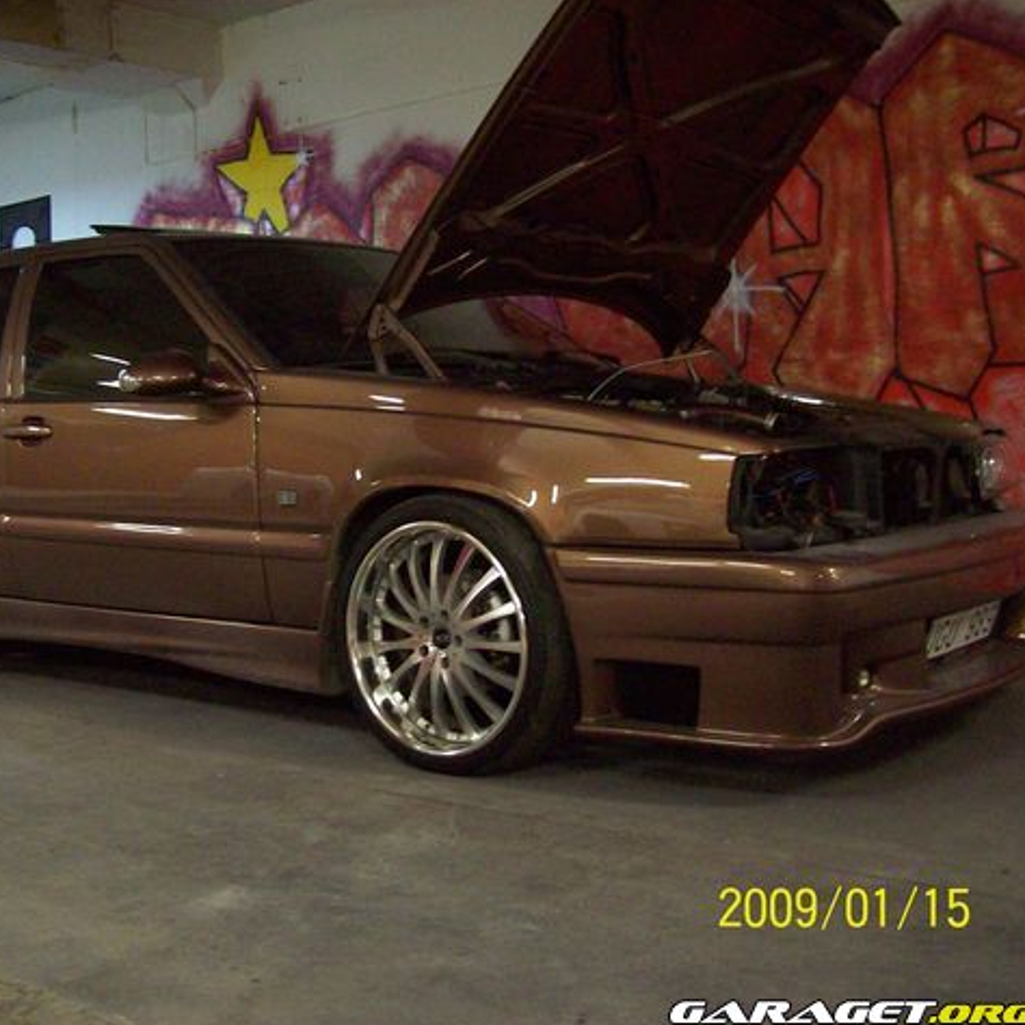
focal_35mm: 43
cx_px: 348
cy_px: 515
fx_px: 1441
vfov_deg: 39.2
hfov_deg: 38.8
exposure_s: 1/8
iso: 200
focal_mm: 6
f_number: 2.7
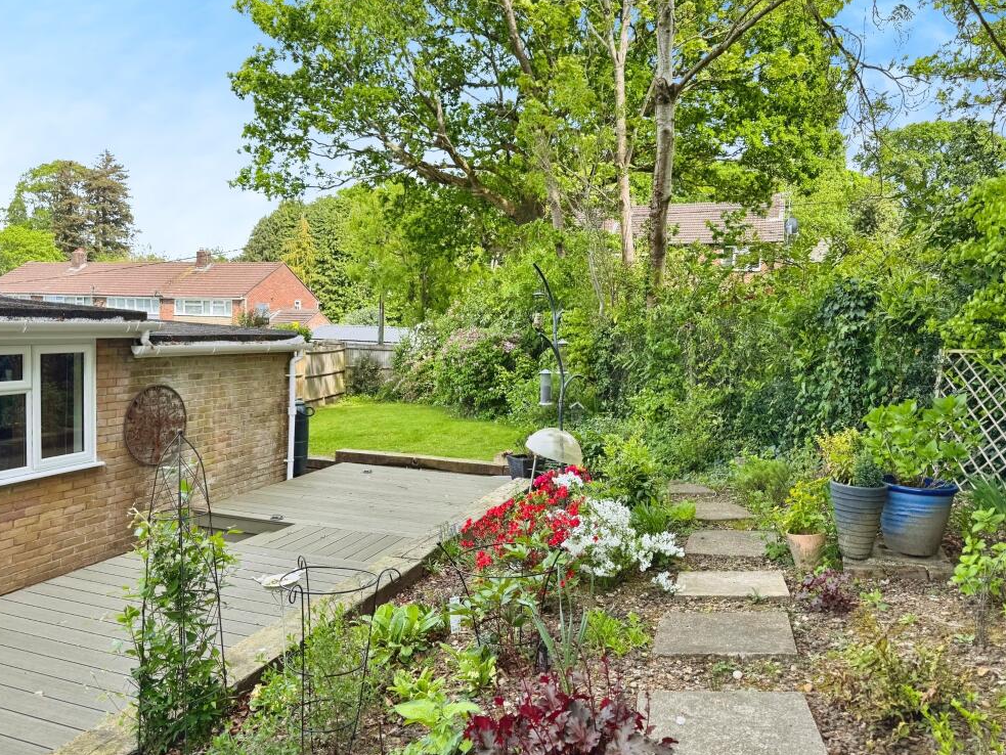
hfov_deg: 69.4
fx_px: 727
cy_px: 382
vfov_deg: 54.9
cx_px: 499
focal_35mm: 25
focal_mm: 6.76
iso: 80
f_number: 1.78
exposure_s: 1/765
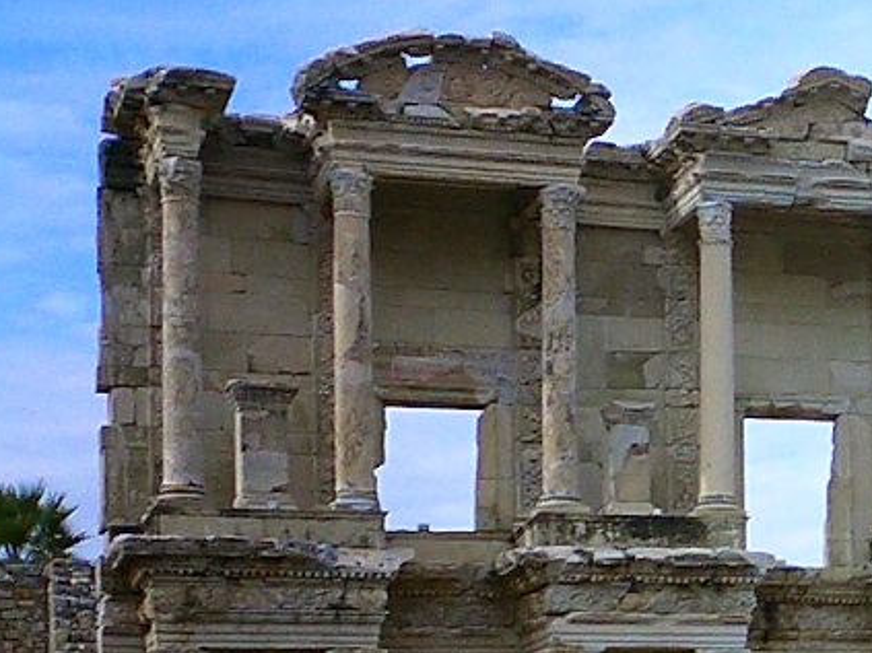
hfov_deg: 16.2
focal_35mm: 112
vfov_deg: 12.9
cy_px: 754
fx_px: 2821
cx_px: 1260
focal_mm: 5.6
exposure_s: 1/800
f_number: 3.5
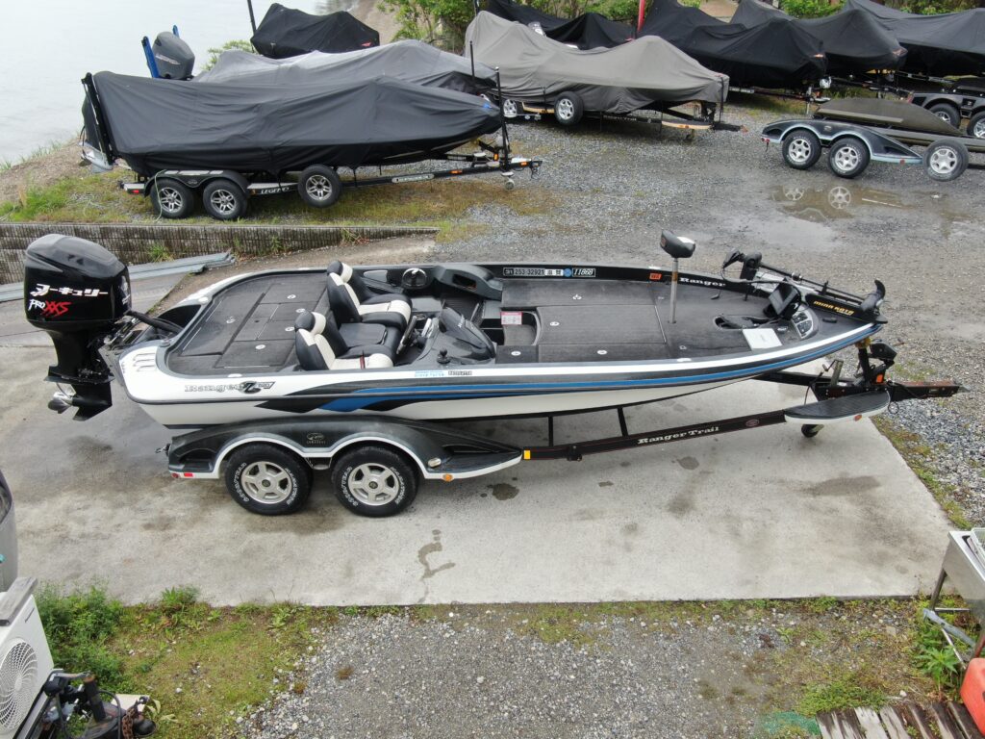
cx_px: 492
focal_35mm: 32
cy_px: 370
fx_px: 911
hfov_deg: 56.8
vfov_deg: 44.2
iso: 100
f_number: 3.1
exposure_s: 1/320
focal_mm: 5.45
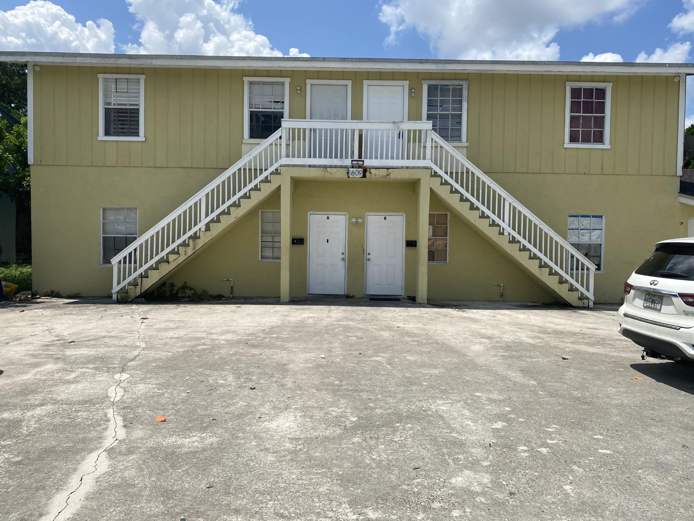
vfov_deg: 53.1
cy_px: 260
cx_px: 347
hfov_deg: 67.3
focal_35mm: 26
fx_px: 521
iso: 32
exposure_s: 1/5025
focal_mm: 4.25
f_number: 1.8
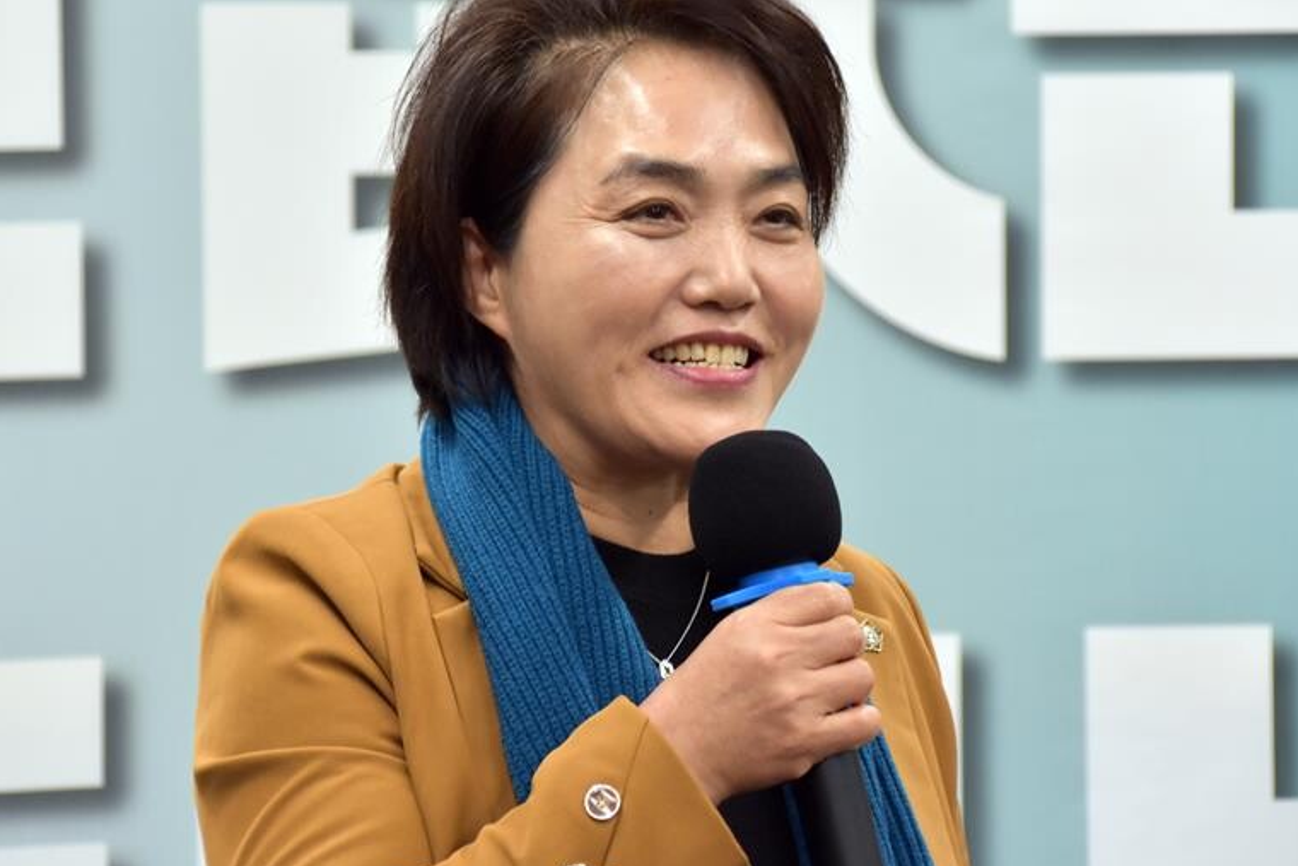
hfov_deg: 10.4
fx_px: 7140
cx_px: 594
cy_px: 418
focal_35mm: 198
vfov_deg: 6.9
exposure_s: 1/160
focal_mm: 98
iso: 1250
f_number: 5.6
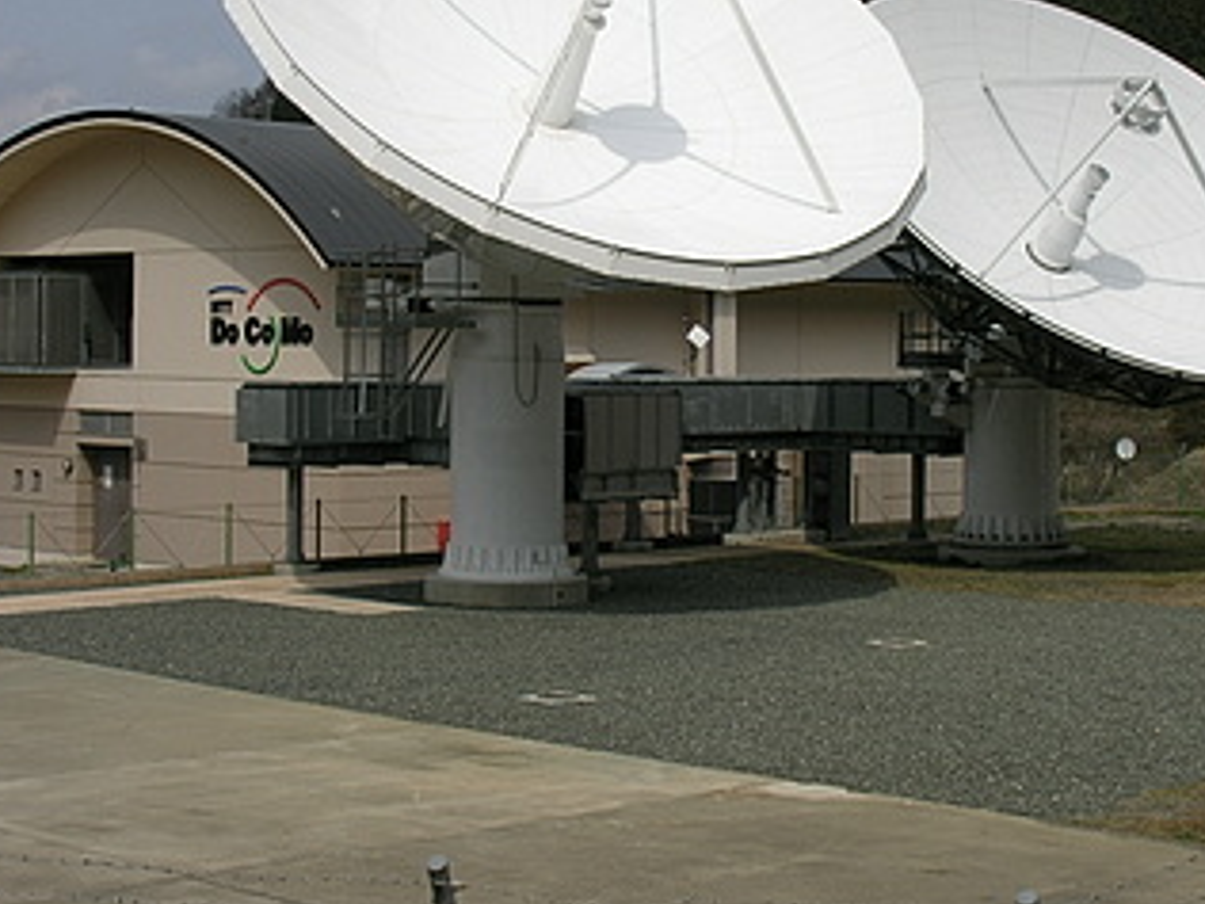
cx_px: 675
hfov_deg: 25.6
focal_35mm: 76
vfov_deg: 19.3
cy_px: 317
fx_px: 2646
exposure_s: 1/248
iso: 50
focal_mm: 12.7
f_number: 7.8
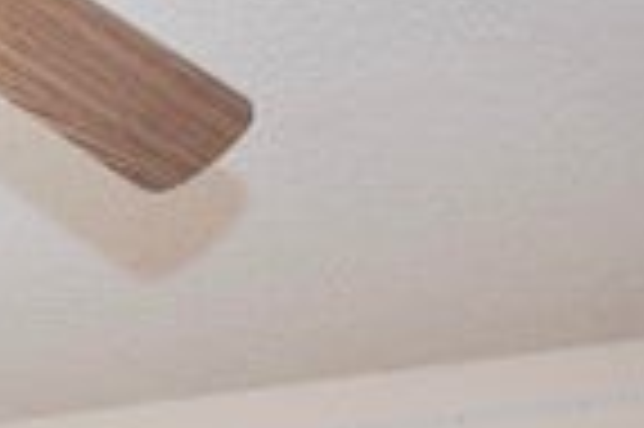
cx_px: -149
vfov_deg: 11.5
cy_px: 1050
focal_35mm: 96
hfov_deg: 19.8
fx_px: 1715
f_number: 5.6
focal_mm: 13
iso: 400
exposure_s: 1/60
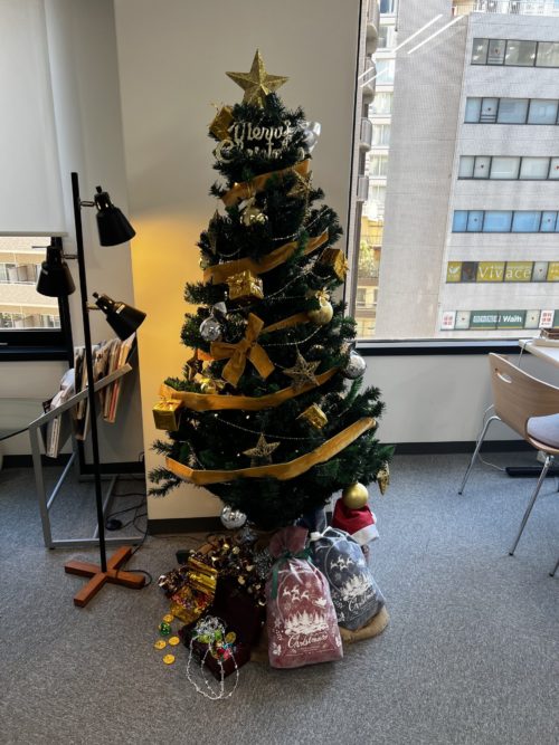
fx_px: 560
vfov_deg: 67.3
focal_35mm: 26
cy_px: 372
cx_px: 280
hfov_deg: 53.0
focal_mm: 5.7
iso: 40
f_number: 1.5
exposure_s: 1/121
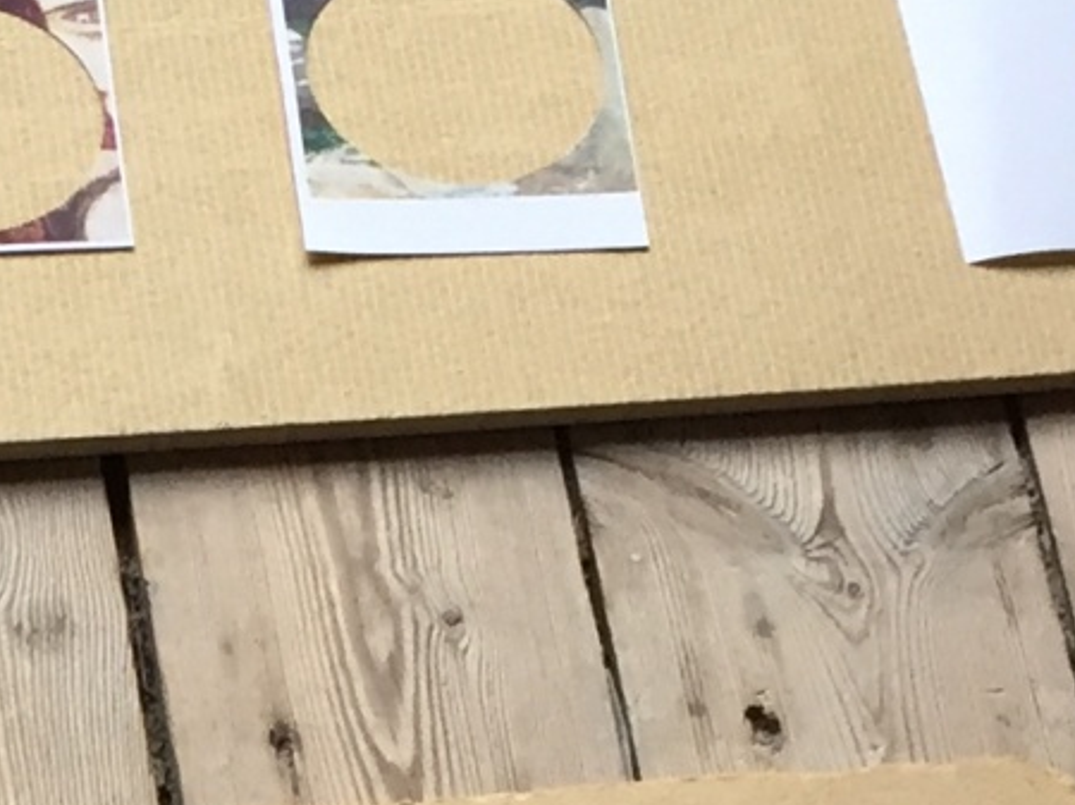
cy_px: 1739
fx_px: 5121
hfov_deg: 11.6
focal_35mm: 165
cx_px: -428
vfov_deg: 8.4
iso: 32
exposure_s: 1/33
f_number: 2.2
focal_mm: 4.15
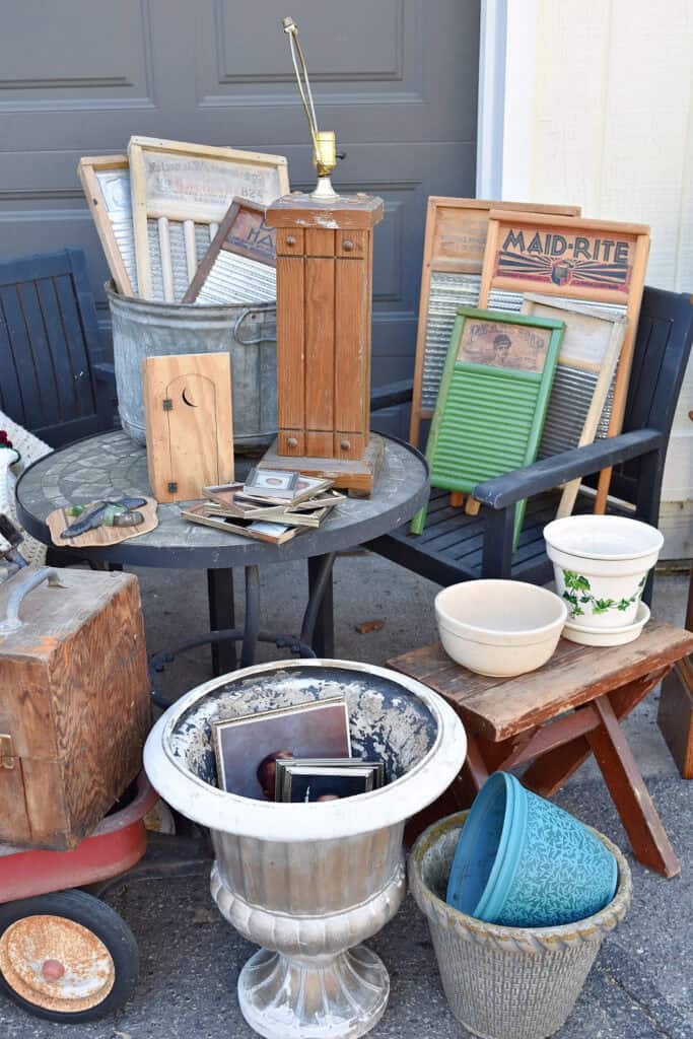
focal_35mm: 44
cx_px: 346
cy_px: 520
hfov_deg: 30.9
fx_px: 1256
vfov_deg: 45.0
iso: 400
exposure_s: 1/160
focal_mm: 29
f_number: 6.3
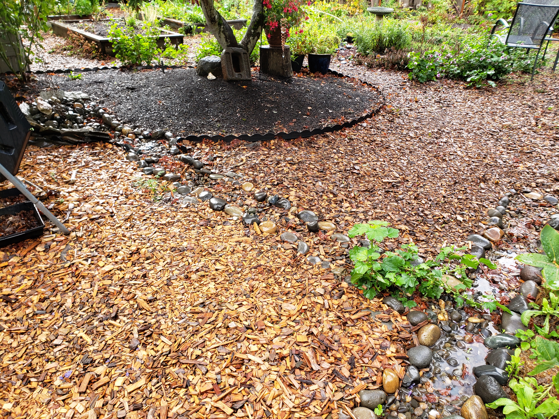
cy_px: 210
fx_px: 420
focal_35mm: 26
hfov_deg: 67.3
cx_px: 280
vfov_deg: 53.1
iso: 64
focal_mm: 4.3
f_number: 2.4
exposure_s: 1/120
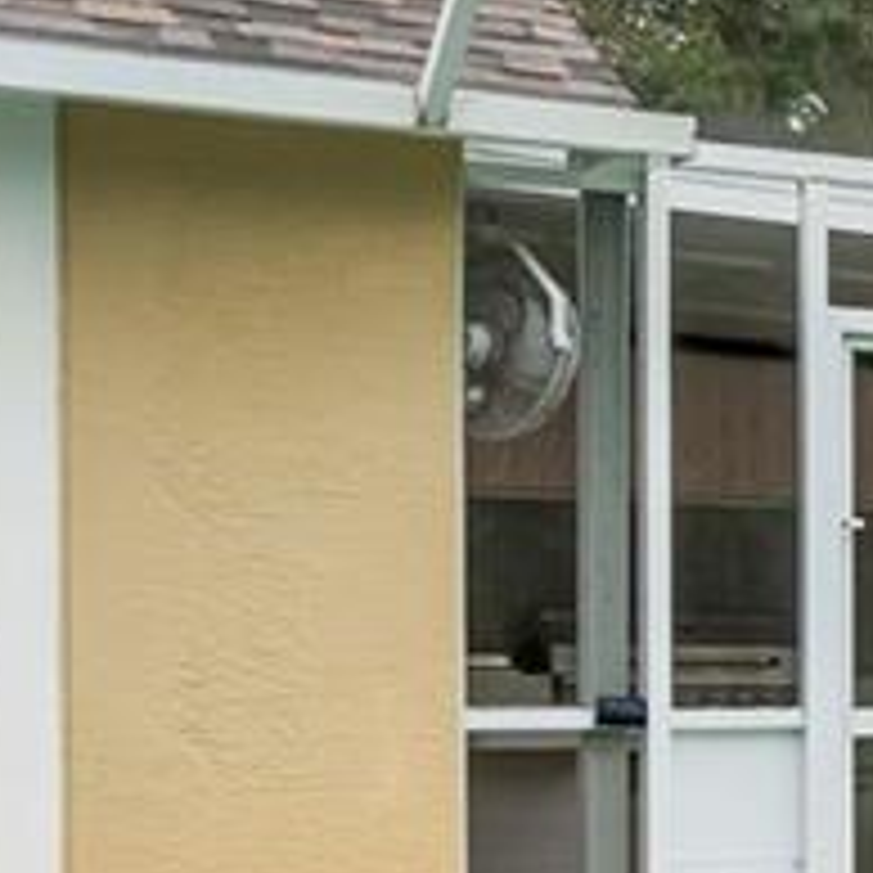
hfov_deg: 10.4
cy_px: 716
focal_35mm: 112
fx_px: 3196
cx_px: 2700
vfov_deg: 15.4
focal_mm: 16
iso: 250
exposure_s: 1/160
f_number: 8
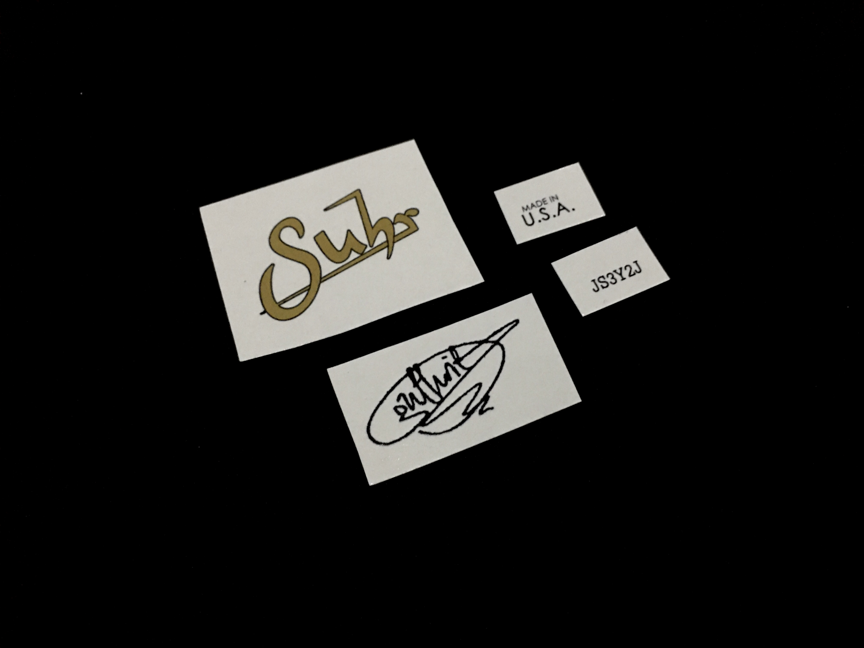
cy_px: 324
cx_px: 432
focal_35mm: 29
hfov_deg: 61.7
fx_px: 724
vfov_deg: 48.2
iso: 200
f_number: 2.2
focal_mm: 4.15
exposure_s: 1/4
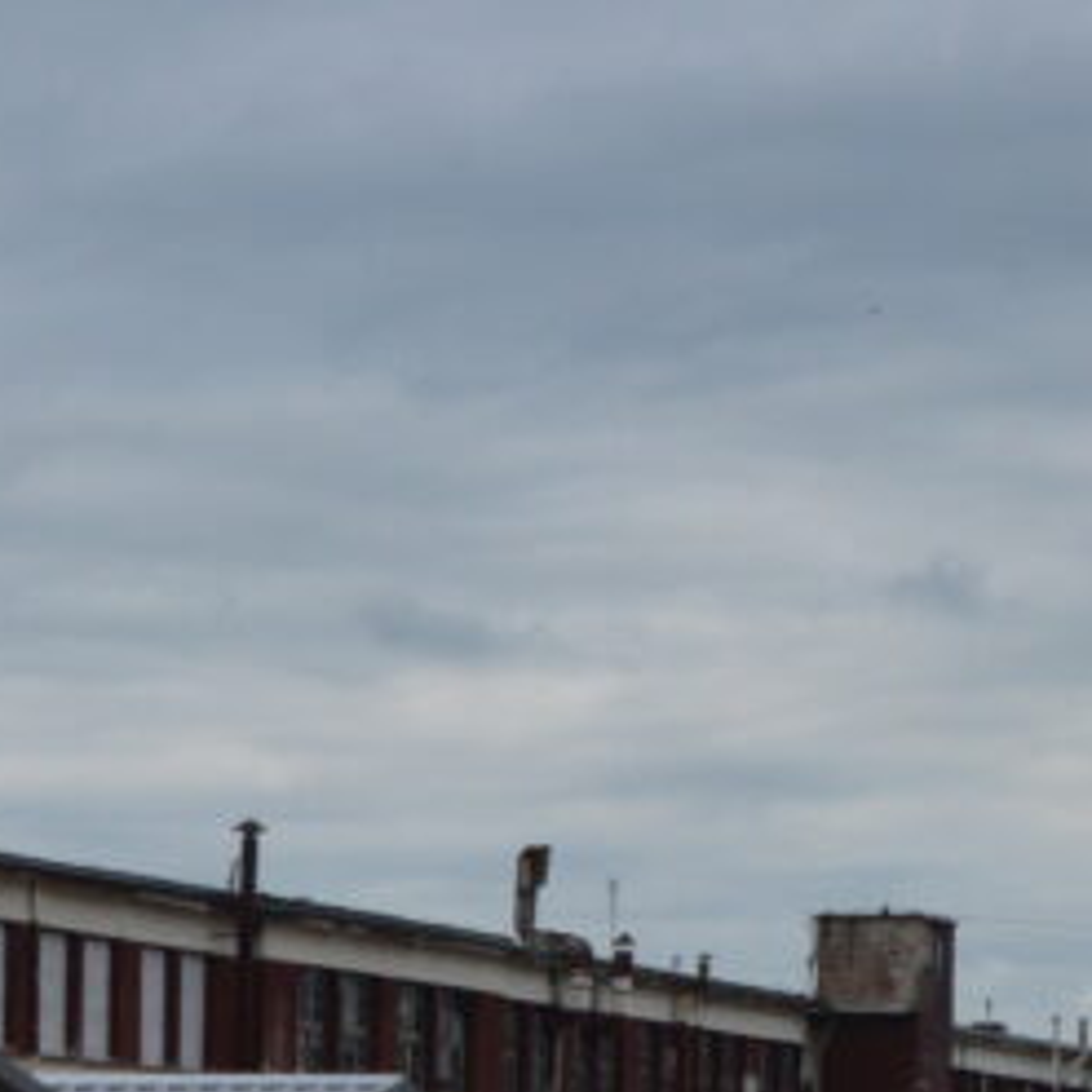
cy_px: 1229
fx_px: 5710
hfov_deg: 10.9
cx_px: 146
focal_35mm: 160
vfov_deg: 10.8
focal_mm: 34
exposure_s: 1/800
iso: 800
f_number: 14
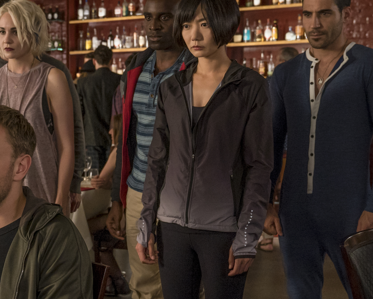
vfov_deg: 21.3
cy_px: 172
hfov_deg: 25.7
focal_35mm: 72
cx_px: 49
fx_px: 795
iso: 3200
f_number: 4.5
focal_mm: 36
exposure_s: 1/100
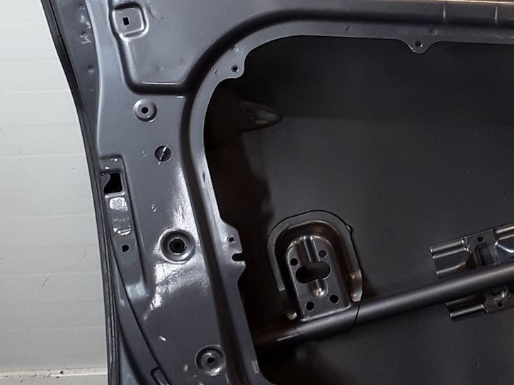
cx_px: 382
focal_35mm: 79
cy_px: 68
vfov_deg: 18.5
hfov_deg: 24.5
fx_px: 1173
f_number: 1.9
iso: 50
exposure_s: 1/100
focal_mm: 2.91
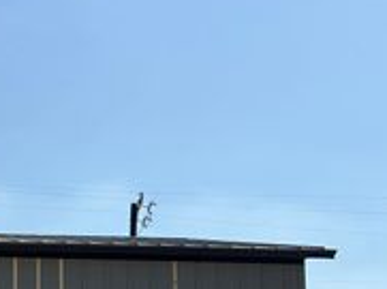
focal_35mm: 72
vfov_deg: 19.6
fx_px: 803
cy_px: 305
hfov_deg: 24.6
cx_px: -75
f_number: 1.6
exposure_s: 1/5814
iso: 50
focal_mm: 5.96
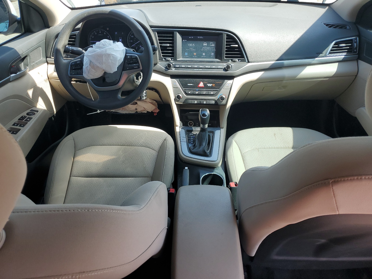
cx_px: 186
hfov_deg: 67.3
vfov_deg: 53.1
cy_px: 140
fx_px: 279
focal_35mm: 26
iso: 50
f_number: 1.5
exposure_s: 1/333
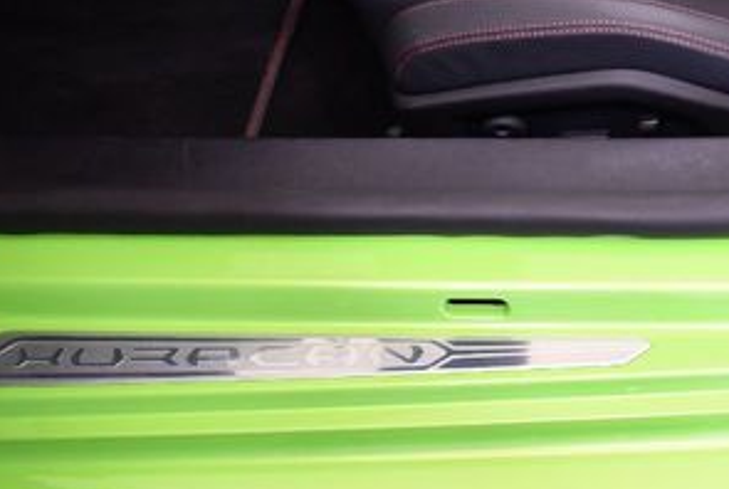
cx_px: 689
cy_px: 167
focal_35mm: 78
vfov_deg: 17.5
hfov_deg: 25.0
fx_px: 1583
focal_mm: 18
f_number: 3.5
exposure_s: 1/125
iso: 1250
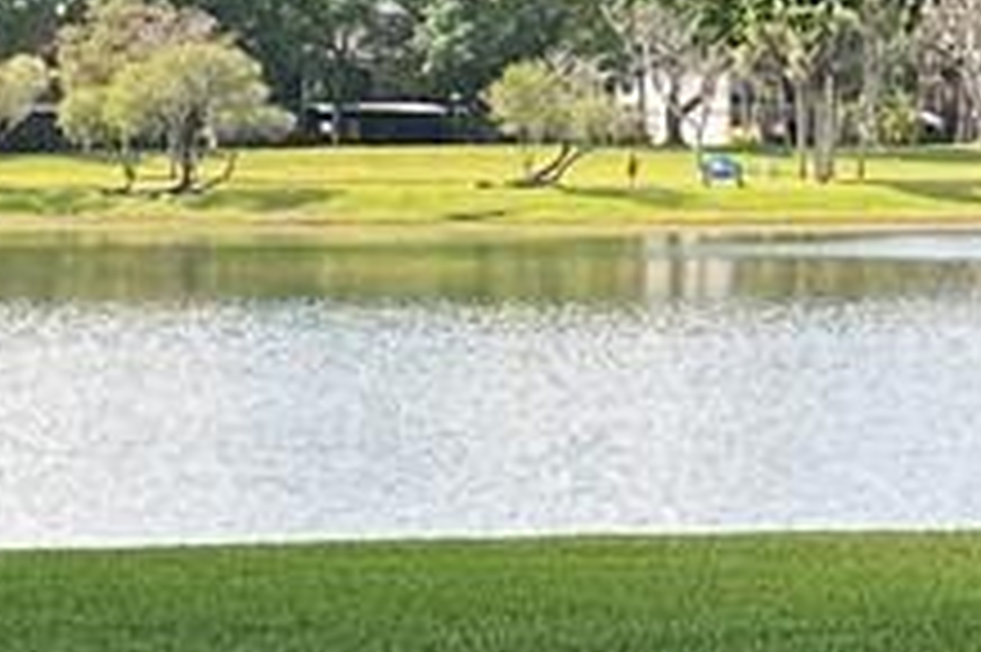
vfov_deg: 7.5
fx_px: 4983
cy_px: 45
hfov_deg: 11.2
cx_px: 216
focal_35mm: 183
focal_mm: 6.86
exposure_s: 1/1107
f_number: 1.78
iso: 80
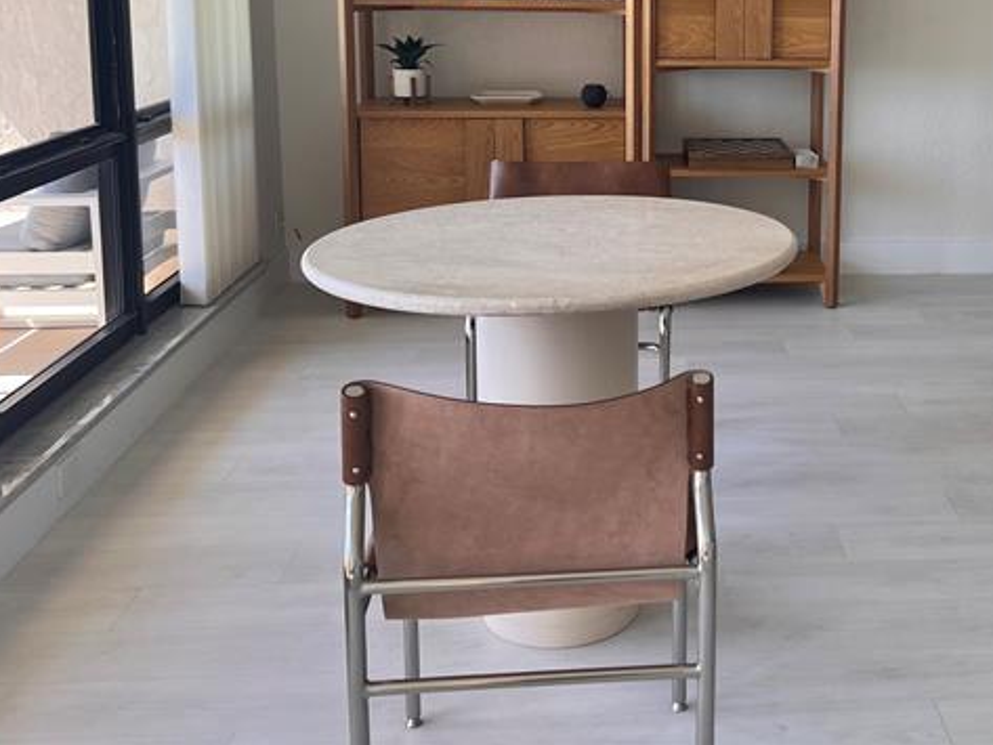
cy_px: 120
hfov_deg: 41.9
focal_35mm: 44
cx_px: 722
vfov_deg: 31.8
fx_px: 1263
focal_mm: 5.7
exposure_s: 1/121
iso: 40
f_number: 1.5
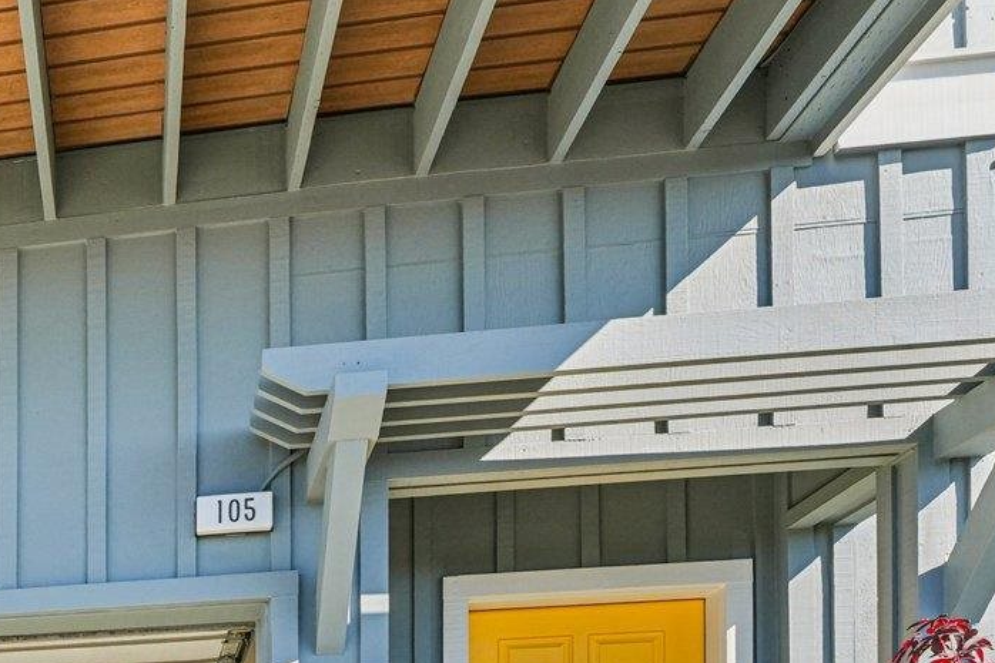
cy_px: 856
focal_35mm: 45
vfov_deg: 25.9
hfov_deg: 35.9
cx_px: -155
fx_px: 1232
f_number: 8
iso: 640
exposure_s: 1/400
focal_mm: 15.2
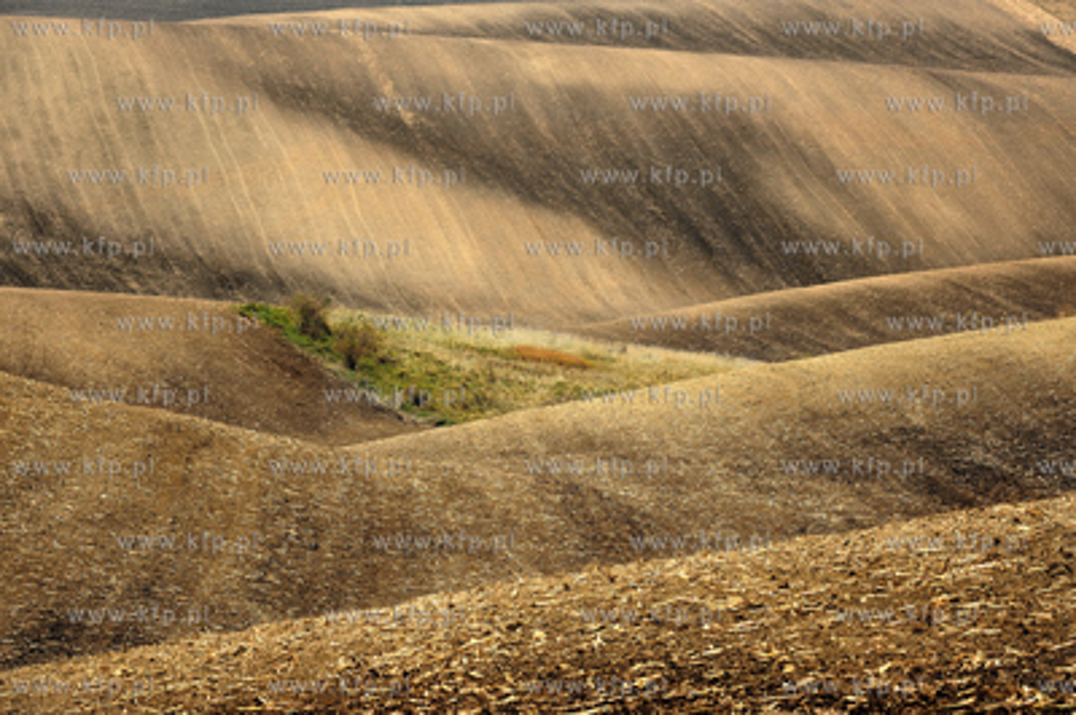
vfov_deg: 6.9
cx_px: 538
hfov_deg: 10.3
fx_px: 5973
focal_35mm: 200
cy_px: 358
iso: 800
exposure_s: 1/60
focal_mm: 200
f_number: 14
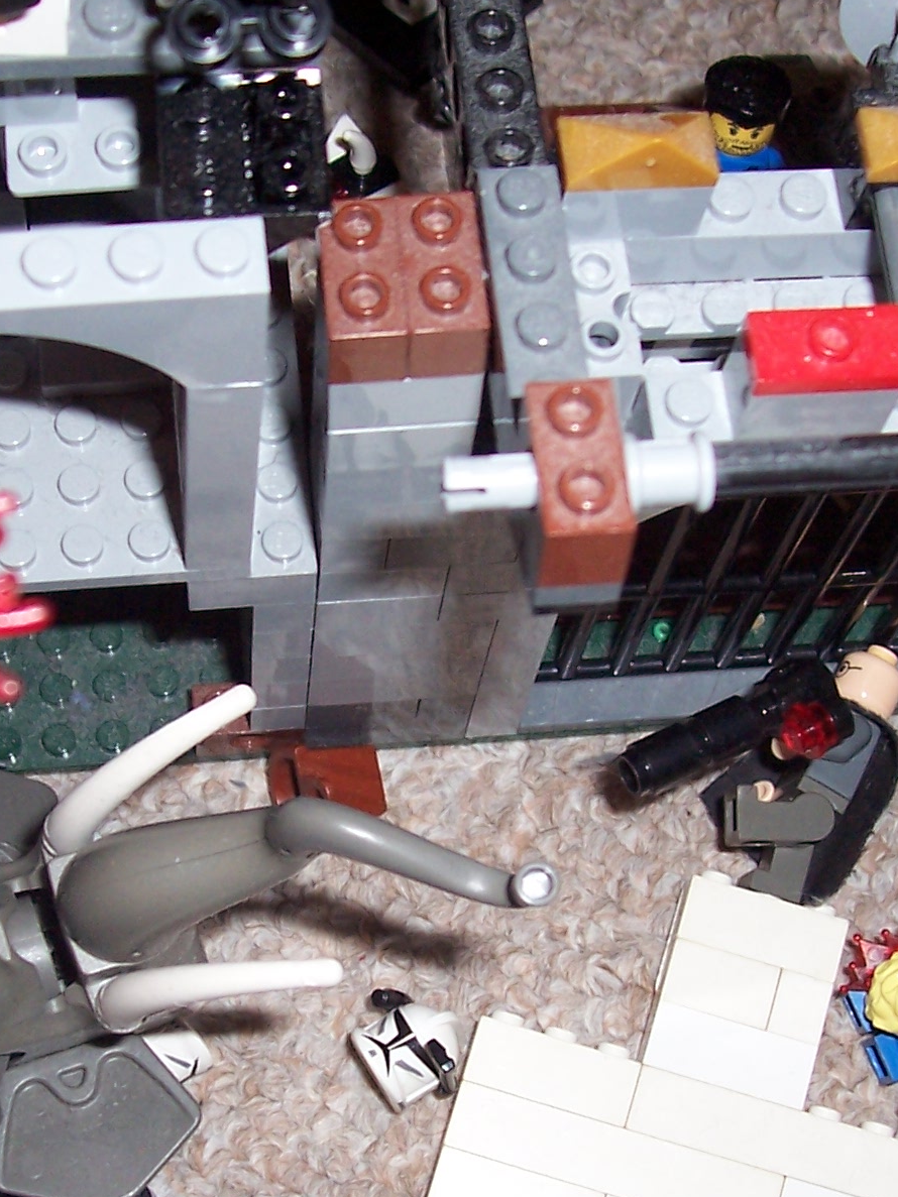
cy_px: 774
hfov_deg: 22.2
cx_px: 352
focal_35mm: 66
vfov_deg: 29.2
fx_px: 2283
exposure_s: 1/60
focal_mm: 5.6
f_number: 2.7
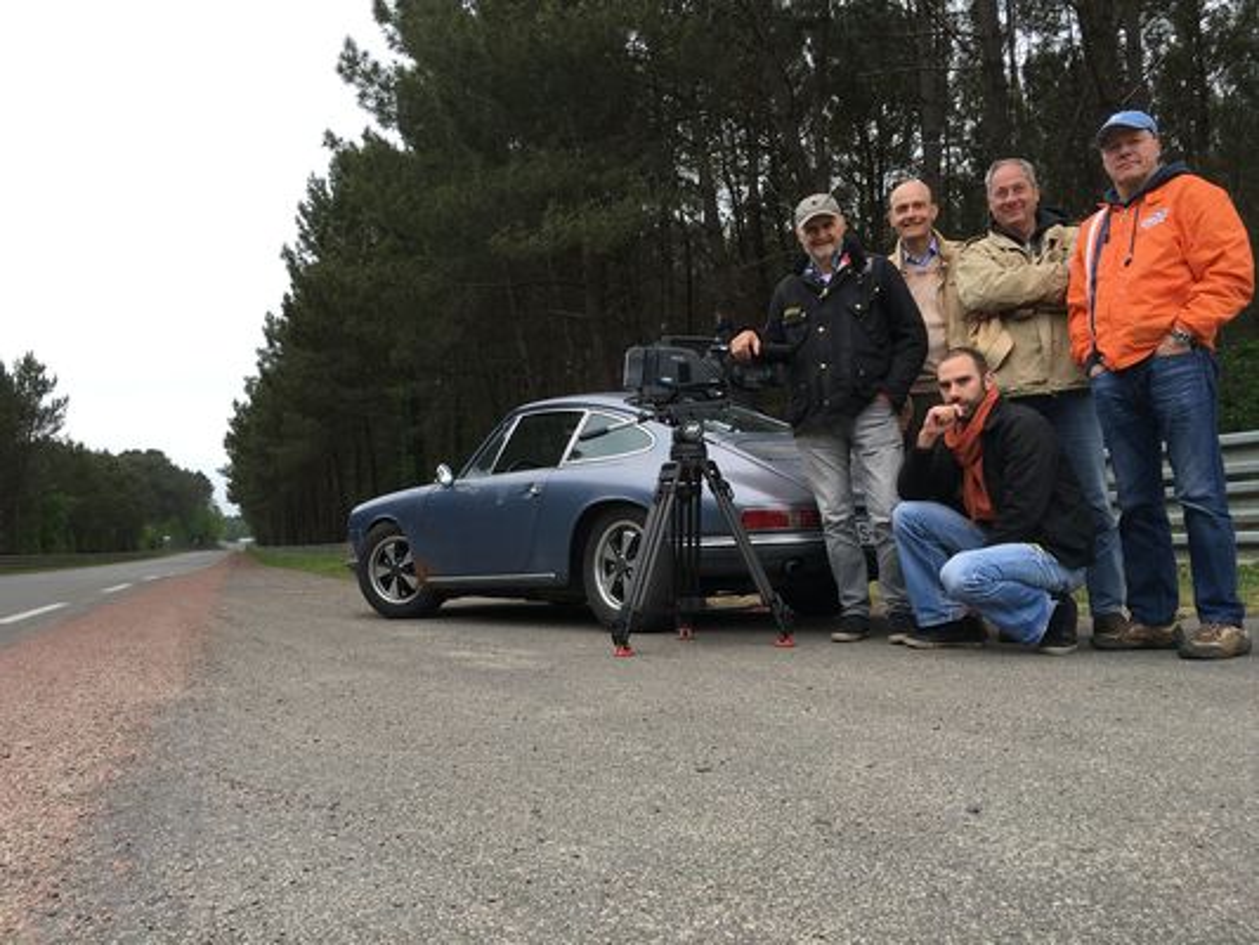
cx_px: 630
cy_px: 472
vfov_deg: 48.2
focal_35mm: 29
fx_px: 1055
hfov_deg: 61.6
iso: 25
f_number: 2.2
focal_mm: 4.15
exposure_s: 1/247
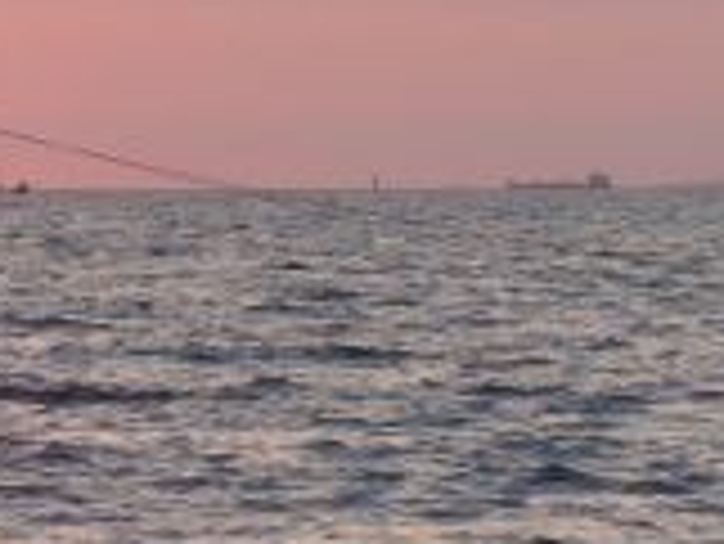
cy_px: 362
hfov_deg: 4.5
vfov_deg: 3.4
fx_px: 9105
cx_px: -198
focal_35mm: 435
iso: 400
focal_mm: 25.2
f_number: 2.8
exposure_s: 1/1300
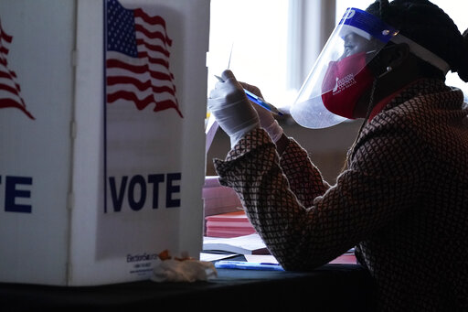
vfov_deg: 5.8
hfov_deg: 8.7
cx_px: 234
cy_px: 156
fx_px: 3093
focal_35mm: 238
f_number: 5.6
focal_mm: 238
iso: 6400
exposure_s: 1/500
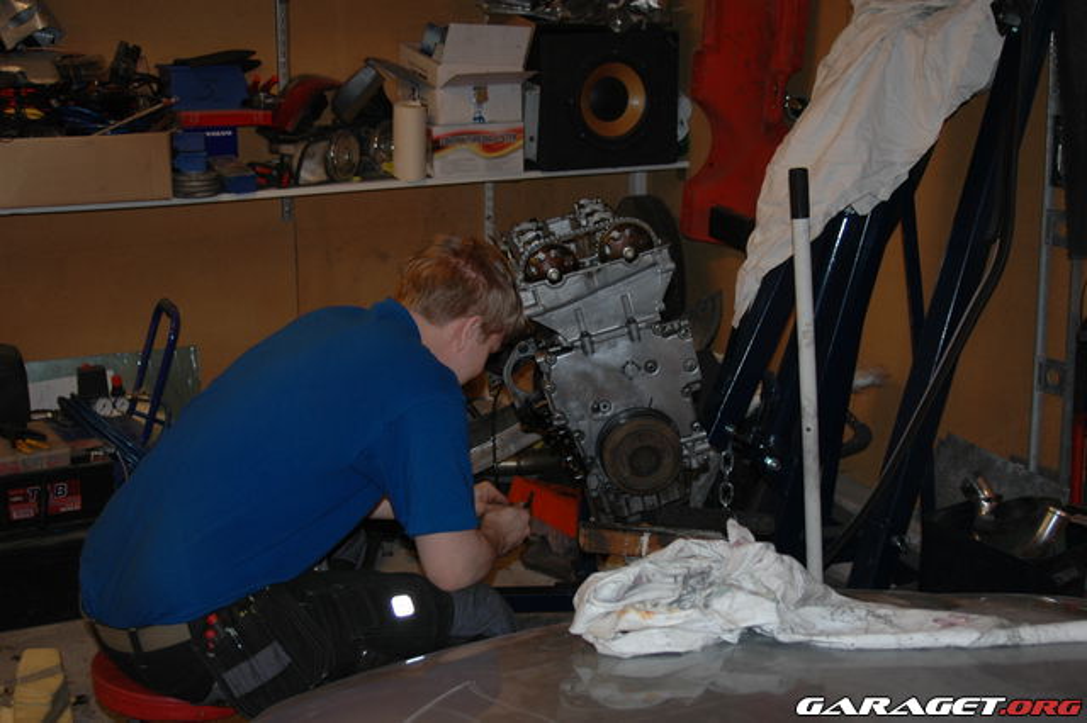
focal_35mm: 48
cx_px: 544
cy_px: 362
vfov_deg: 28.0
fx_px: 1449
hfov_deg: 41.1
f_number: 3.8
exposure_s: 1/60
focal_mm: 32
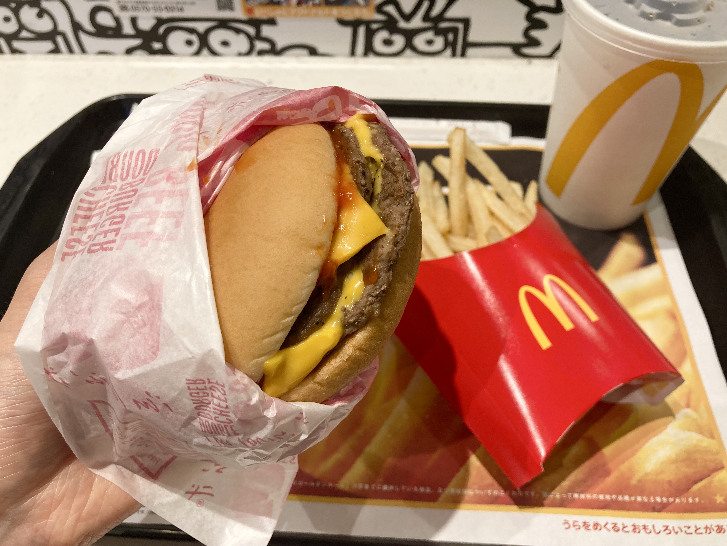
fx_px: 588
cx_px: 364
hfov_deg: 63.4
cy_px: 273
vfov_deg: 49.7
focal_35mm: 28
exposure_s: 1/121
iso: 64
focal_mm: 3.99
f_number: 1.8
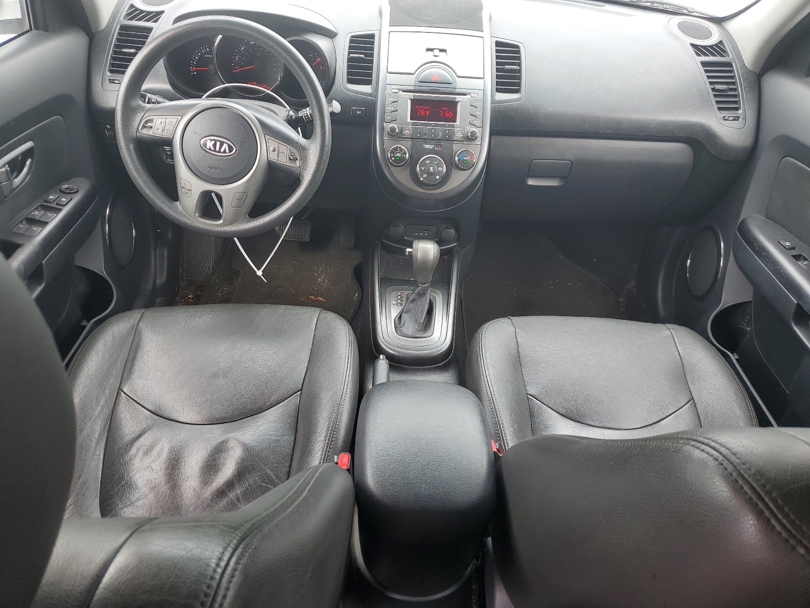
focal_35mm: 26
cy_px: 304
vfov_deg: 53.1
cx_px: 405
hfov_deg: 67.3
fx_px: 608
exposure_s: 1/149
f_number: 1.5
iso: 50
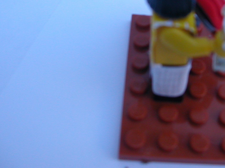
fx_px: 409
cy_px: 48
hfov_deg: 29.9
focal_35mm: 63
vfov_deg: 23.1
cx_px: 186
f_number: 2.7
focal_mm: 5.6
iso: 100
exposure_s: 1/103
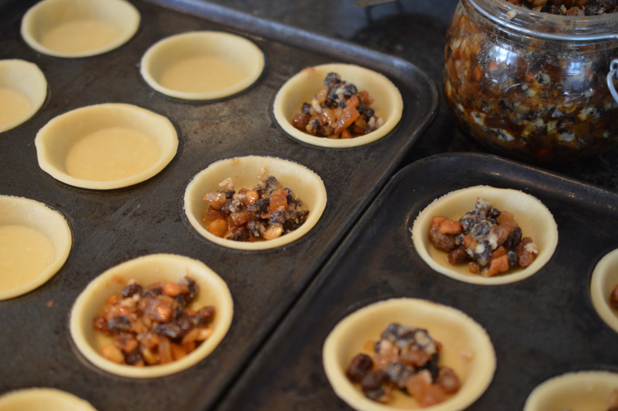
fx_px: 1029
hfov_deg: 33.4
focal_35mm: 60
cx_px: 309
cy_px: 206
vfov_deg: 22.6
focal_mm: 40
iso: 800
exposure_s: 1/60
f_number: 2.8
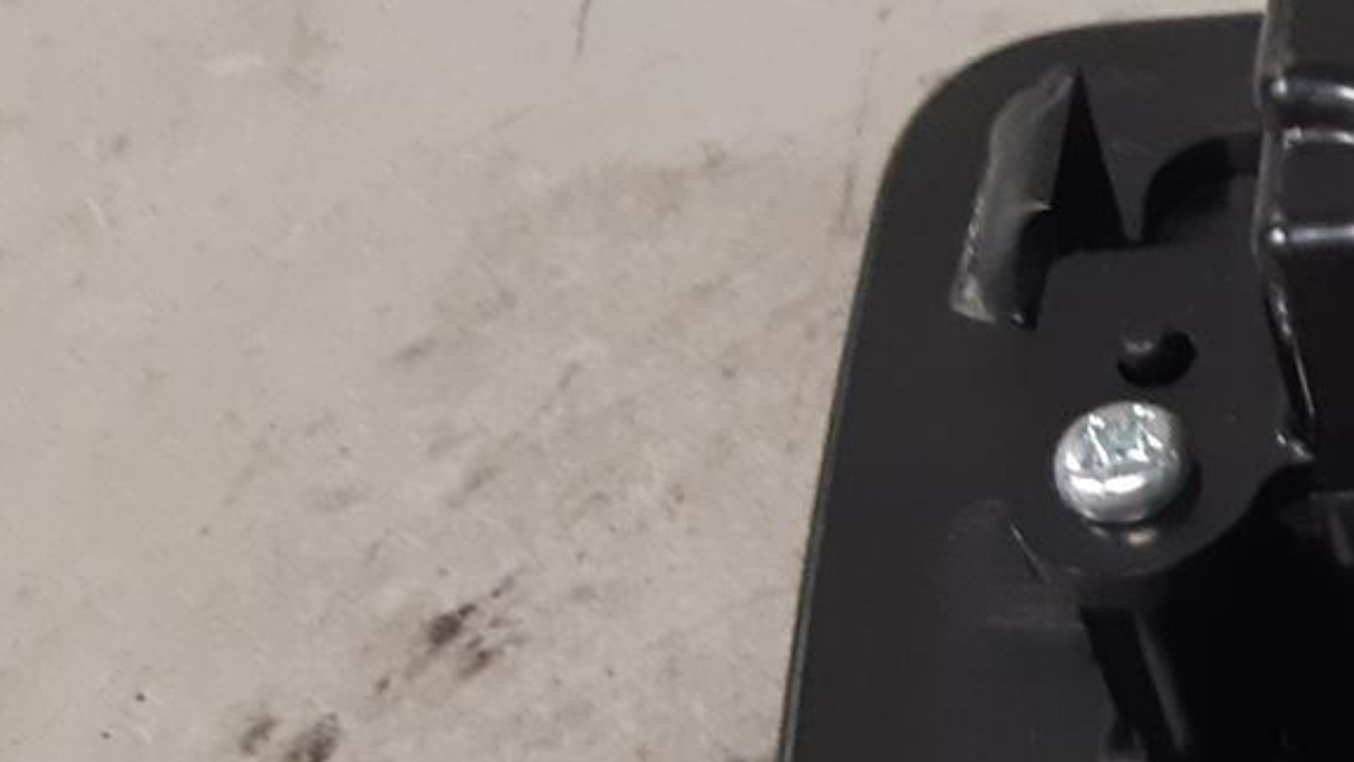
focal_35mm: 101
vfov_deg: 12.0
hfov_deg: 18.1
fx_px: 3627
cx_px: 2213
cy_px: 330
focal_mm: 3.93
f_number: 1.7
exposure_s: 1/50
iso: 200
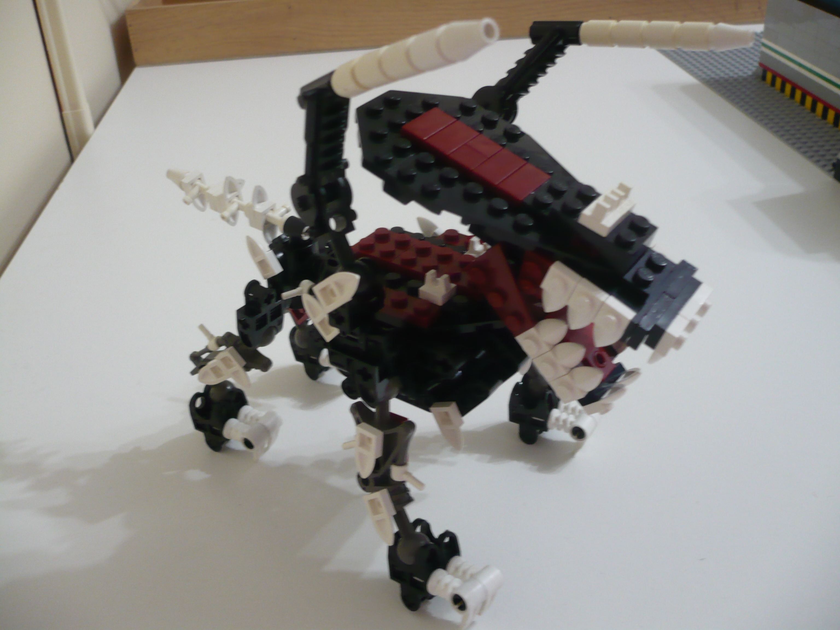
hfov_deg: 52.6
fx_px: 849
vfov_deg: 40.7
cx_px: 420
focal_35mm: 35
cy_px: 315
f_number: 2.8
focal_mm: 5.8
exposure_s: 1/8
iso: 200
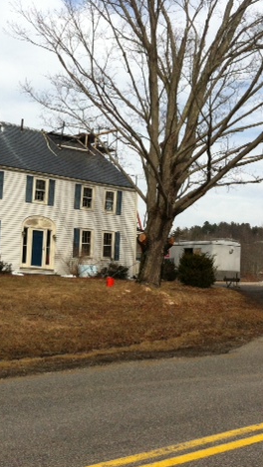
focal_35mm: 52
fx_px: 644
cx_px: 82
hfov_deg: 22.9
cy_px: 230
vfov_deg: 39.9
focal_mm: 3.85
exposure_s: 1/1436
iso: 80
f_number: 2.8
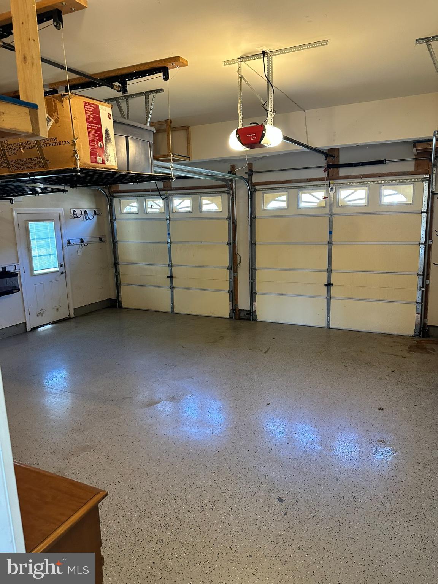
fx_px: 405
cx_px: 219
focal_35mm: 24
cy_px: 292
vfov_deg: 71.6
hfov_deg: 56.8
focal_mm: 6.86
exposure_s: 1/60
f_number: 1.78
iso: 250
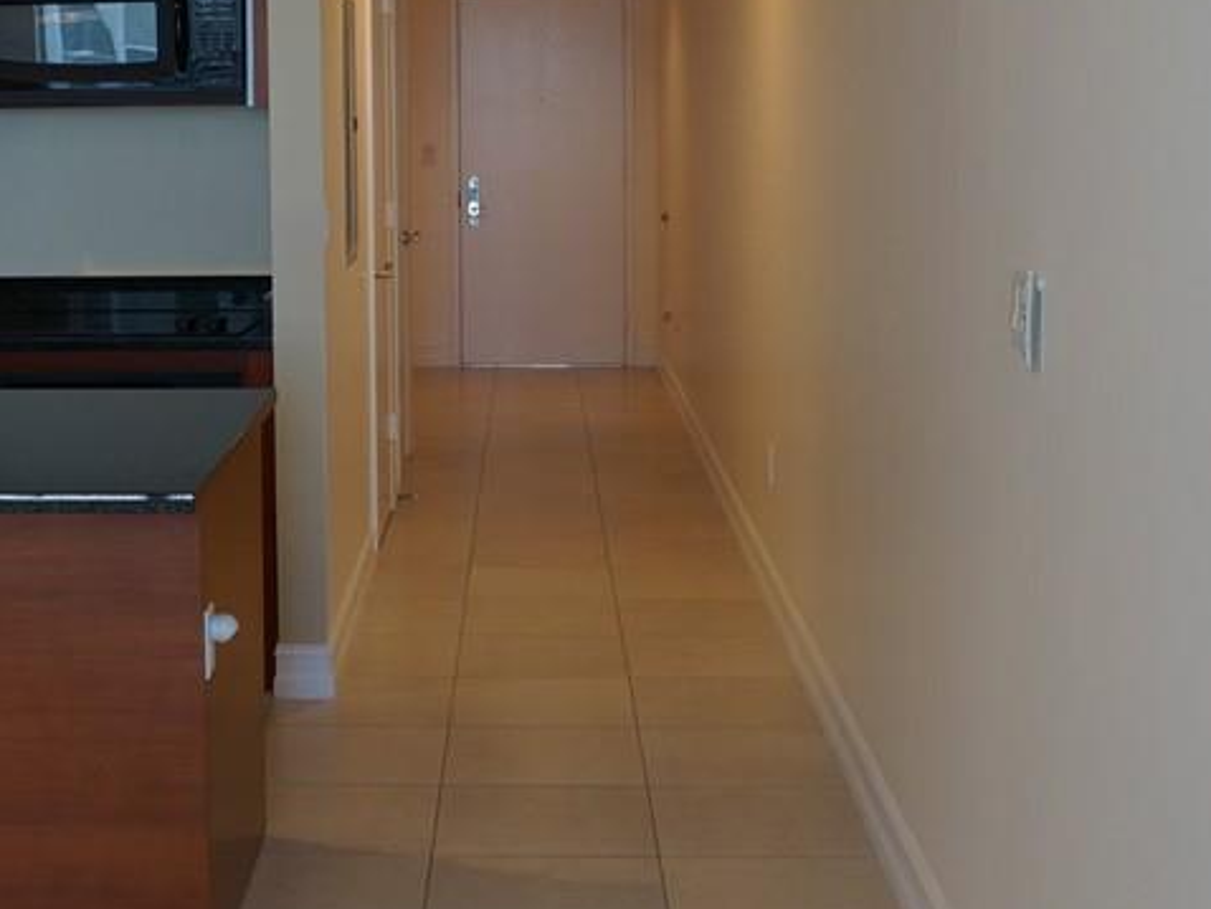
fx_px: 2065
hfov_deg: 32.3
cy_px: 354
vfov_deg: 24.8
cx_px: 357
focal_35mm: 59
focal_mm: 18
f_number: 4
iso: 250
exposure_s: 1/60
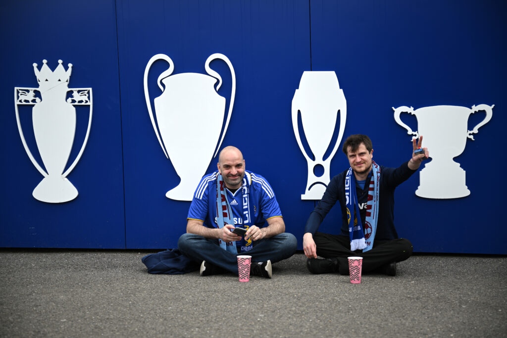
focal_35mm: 56
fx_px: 789
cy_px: 169
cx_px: 254
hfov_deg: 35.6
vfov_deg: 24.2
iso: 100
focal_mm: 56
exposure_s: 1/640
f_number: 2.8
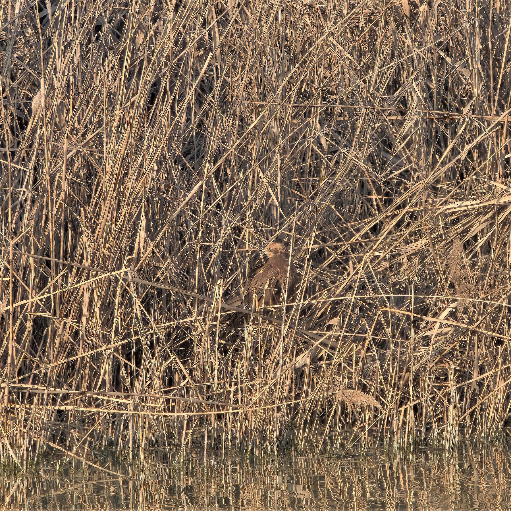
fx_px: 11824
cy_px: 255
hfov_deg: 2.5
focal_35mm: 708
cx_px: 278
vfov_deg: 2.5
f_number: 6.3
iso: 800
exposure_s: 1/800
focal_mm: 300
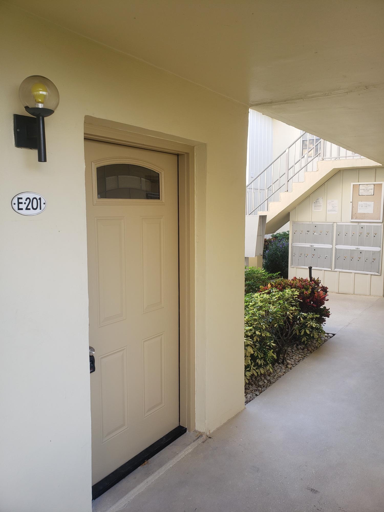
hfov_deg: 53.1
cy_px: 256
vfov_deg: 67.3
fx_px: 385
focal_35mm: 26
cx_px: 192
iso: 64
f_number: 2.4
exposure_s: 1/60
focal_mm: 4.3
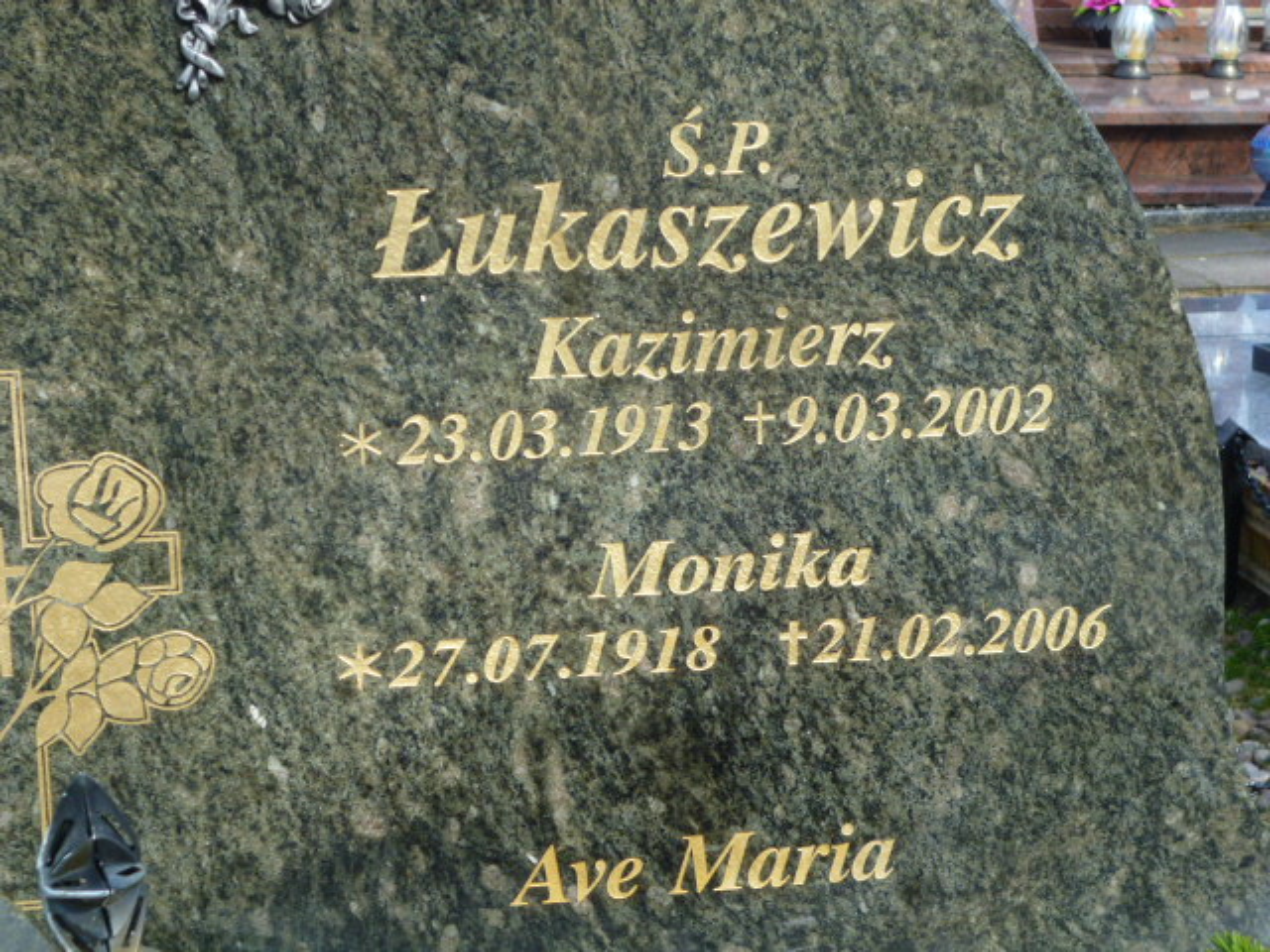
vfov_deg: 21.0
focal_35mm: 70
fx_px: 2568
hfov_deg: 27.8
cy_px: 476
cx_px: 635
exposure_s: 1/160
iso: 100
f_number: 5
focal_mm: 12.5
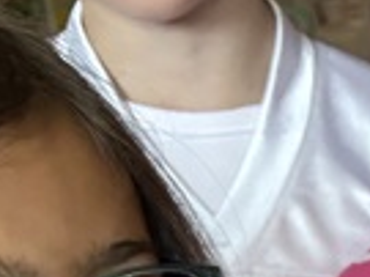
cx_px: 1009
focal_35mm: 197
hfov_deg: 8.7
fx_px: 2104
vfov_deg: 6.7
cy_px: 889
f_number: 1.6
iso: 200
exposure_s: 1/60
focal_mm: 5.96
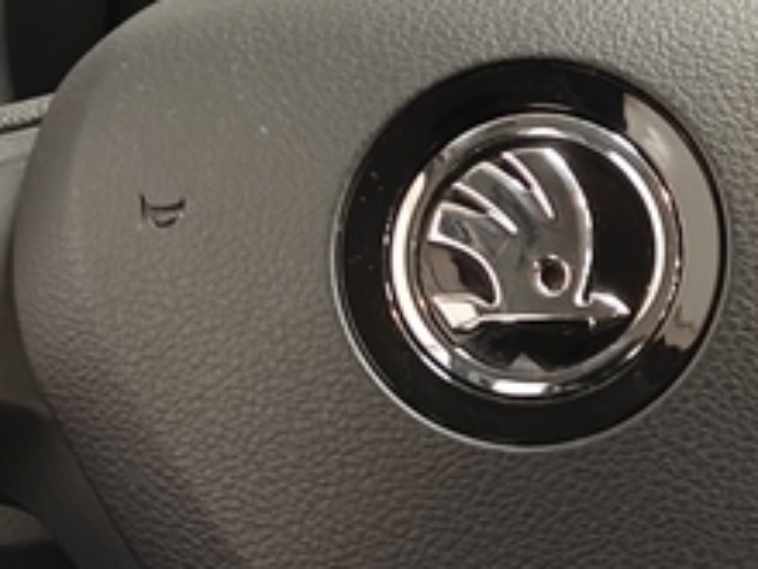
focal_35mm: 157
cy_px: 621
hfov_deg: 12.0
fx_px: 3438
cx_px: 1154
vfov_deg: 9.4
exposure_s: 1/31
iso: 160
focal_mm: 5.59
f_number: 1.8
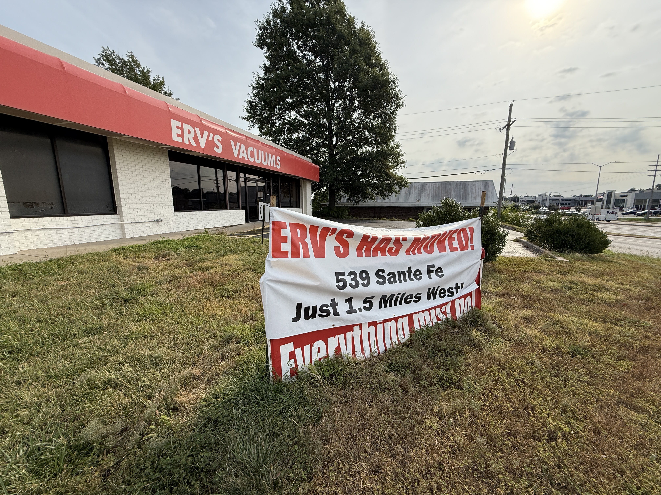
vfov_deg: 85.7
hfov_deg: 102.1
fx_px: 267
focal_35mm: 14
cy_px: 248
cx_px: 330
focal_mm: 2.22
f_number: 2.2
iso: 80
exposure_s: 1/2237
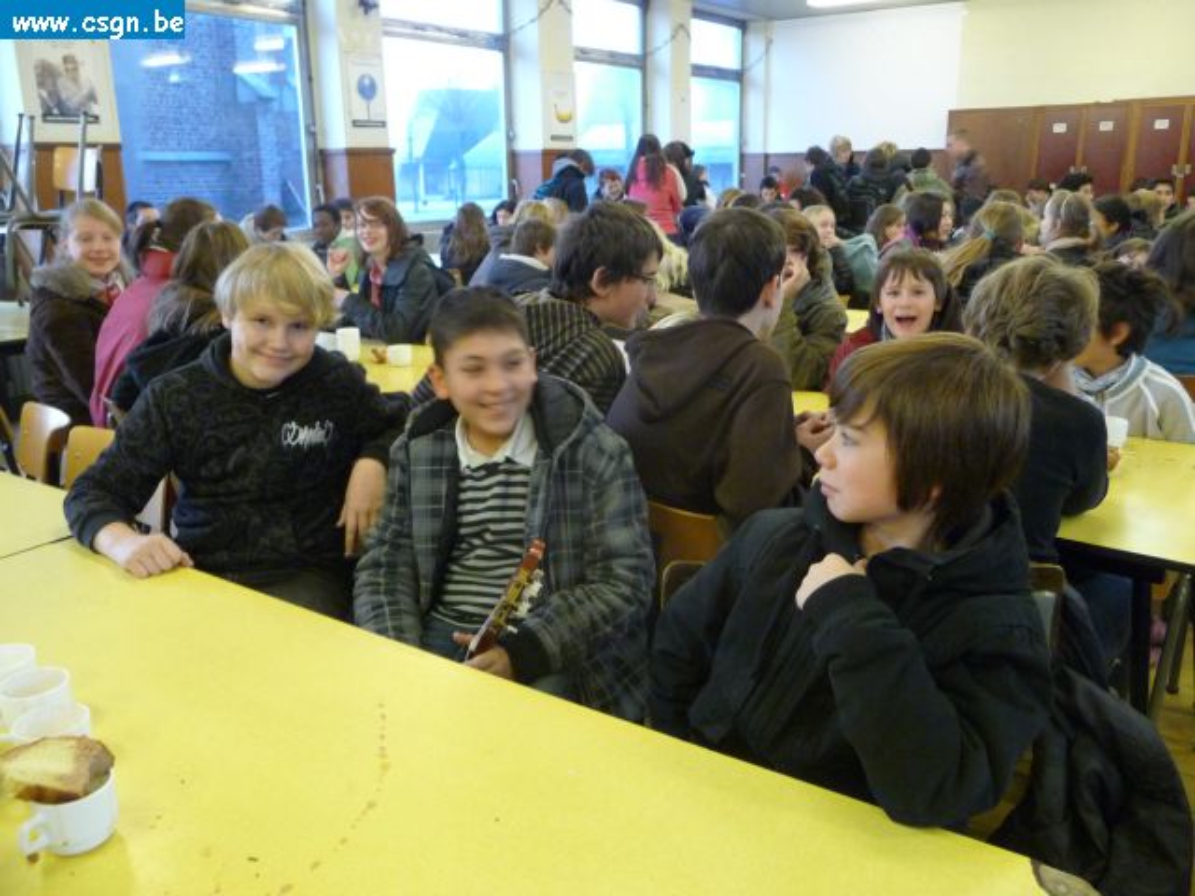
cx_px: 598
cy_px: 448
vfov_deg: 49.7
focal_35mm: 28
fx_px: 967
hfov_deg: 63.4
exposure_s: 1/15
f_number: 3.3
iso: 400
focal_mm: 4.7
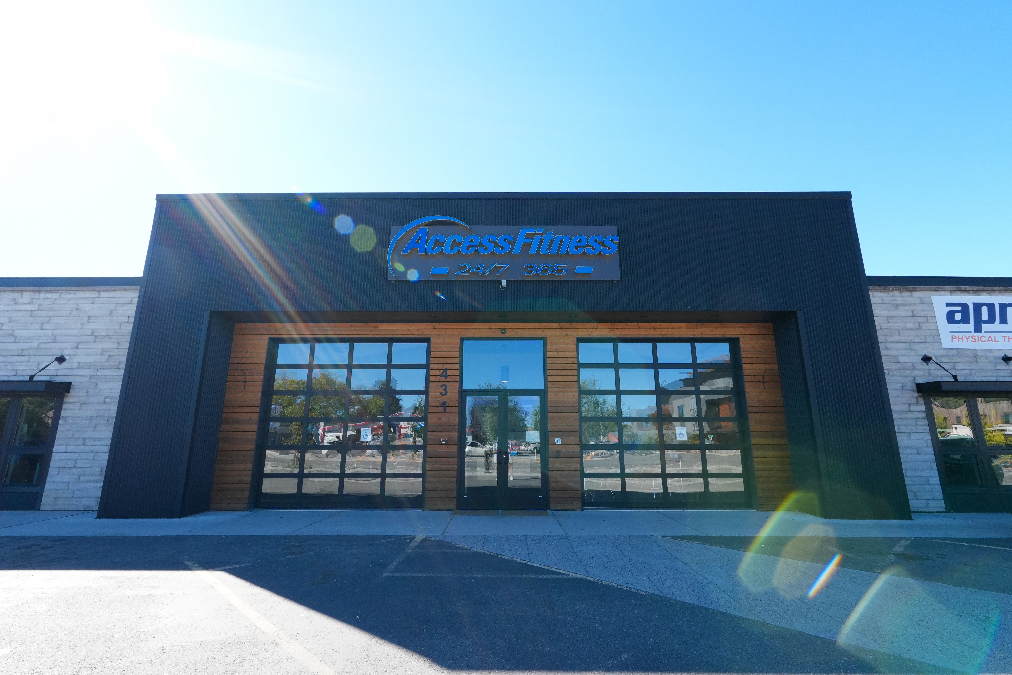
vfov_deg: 72.1
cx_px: 506
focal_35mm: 16
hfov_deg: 95.0
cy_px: 338
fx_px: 464
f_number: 10
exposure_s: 1/320
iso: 800
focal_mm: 11
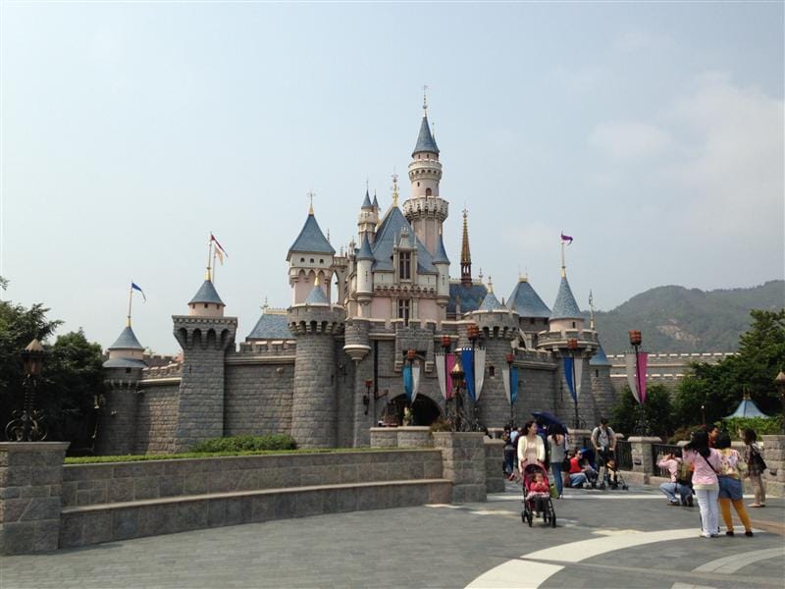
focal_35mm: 33
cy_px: 294
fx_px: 748
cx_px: 392
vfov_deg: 42.9
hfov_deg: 55.4
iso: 50
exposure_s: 1/2463
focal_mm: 4.13
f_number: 2.4
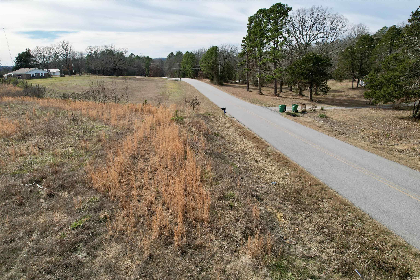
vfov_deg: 57.2
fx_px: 257
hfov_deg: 78.6
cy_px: 140
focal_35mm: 22
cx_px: 210
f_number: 2.8
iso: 200
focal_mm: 8.38
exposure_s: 1/2000
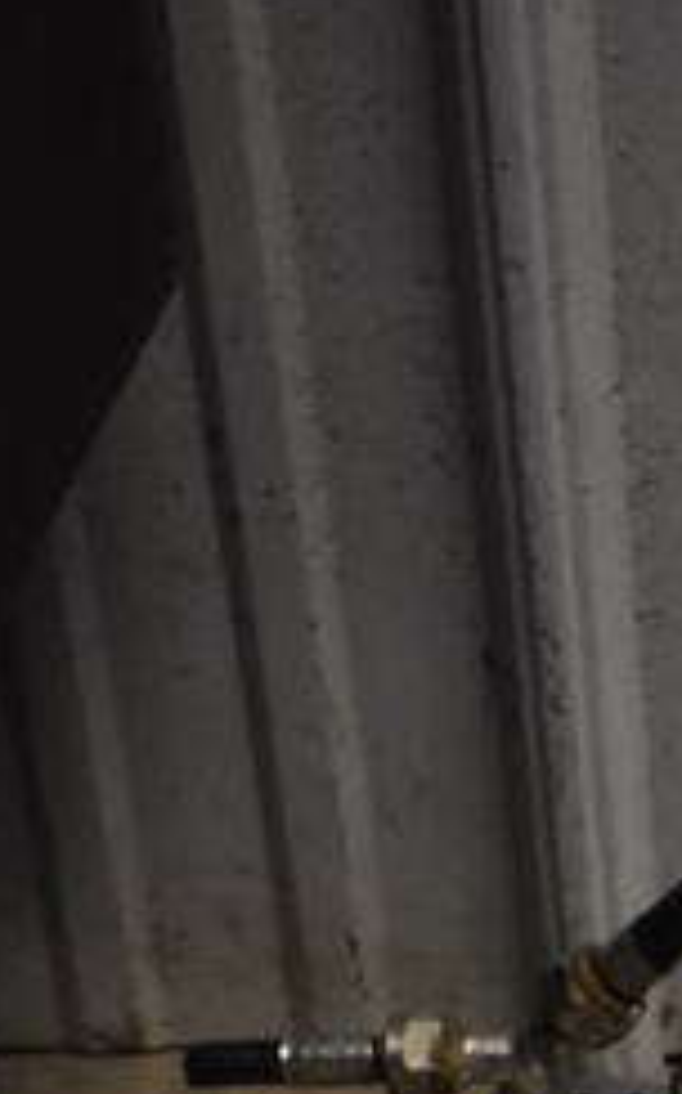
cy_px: 1917
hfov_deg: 9.5
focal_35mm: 132
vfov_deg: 14.2
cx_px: 1198
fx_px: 3932
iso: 1600
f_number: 3.8
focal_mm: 23
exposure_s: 1/125
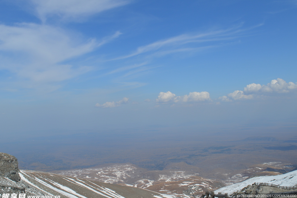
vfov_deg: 34.6
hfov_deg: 50.1
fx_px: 318
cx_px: 150
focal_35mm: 39
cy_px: 100
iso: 100
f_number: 10
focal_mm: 25
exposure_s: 1/400
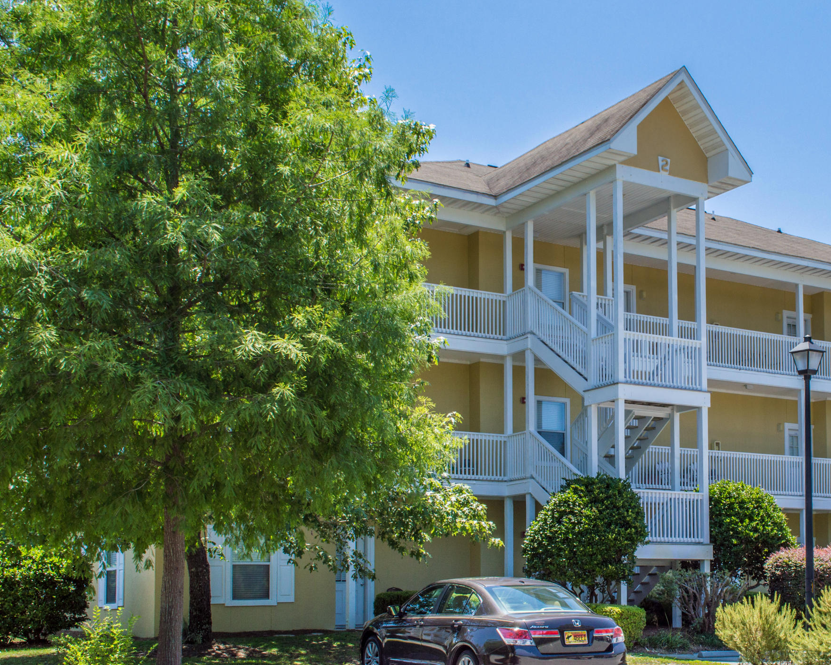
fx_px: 1180
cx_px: 602
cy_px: 338
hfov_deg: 38.0
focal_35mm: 48
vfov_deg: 31.4
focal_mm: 20
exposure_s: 1/320
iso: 100
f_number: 9
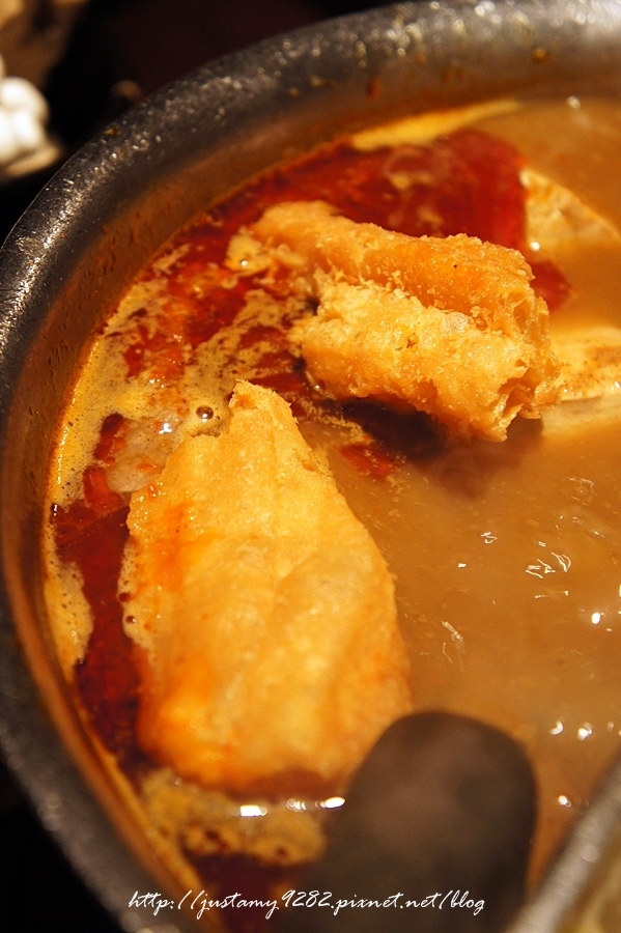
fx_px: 1593
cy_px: 466
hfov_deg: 22.1
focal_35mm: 62
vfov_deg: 32.6
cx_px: 310
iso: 1250
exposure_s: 1/80
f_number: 5
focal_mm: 41
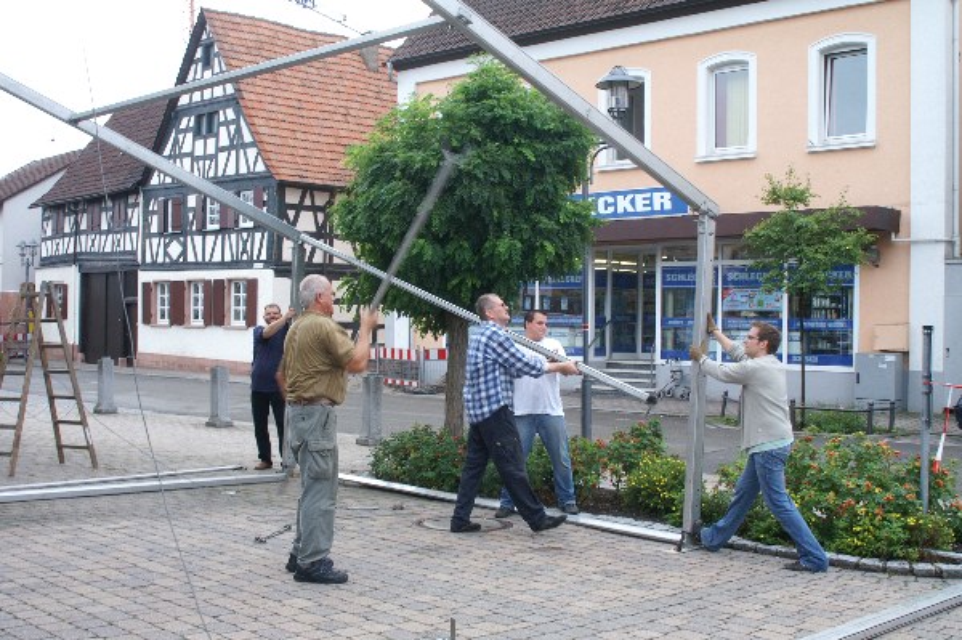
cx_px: 481
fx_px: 1121
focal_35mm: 42
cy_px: 320
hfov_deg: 46.4
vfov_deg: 31.8
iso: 160
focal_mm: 28
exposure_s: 1/30
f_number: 10
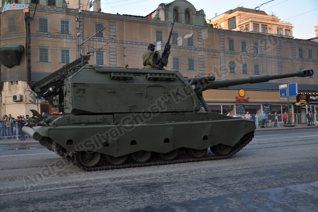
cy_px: 106
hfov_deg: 51.3
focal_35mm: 38
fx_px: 331
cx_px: 159
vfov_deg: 35.4
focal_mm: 25
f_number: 2.8
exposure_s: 1/160
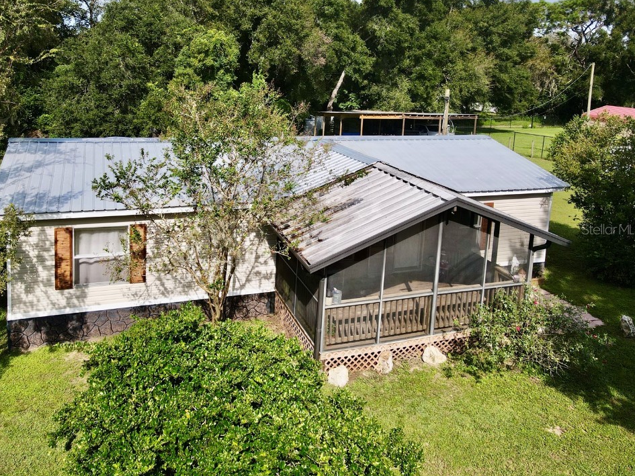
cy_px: 229
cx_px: 301
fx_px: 477
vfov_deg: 53.1
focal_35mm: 26
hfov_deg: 67.3
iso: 100
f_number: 2.8
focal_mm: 4.5
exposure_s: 1/640
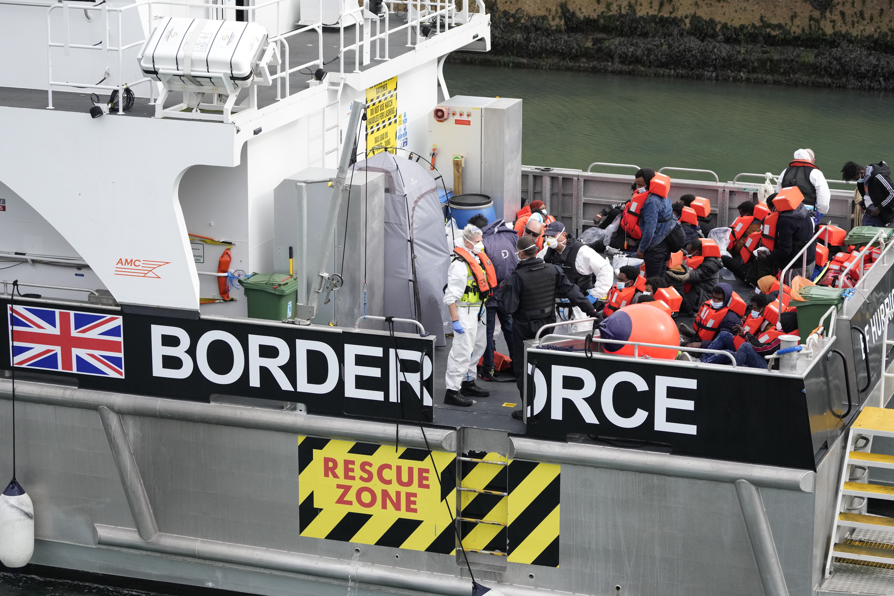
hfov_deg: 20.4
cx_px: 447
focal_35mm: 100
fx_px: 2483
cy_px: 298
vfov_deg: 13.7
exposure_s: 1/4000
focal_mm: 100
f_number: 4.5
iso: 1600
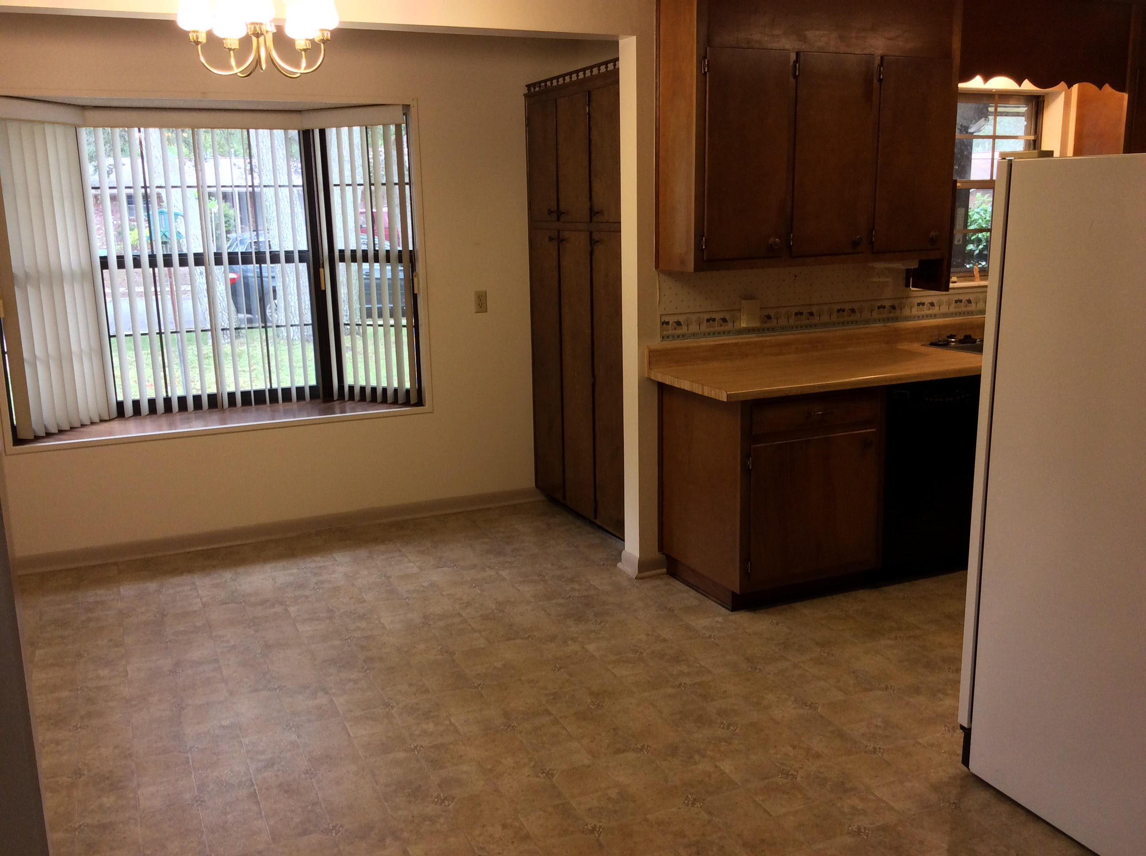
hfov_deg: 56.9
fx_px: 1058
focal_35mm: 32
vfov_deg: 44.1
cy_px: 428
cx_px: 573
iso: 50
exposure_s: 1/24
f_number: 2.4
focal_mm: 3.3
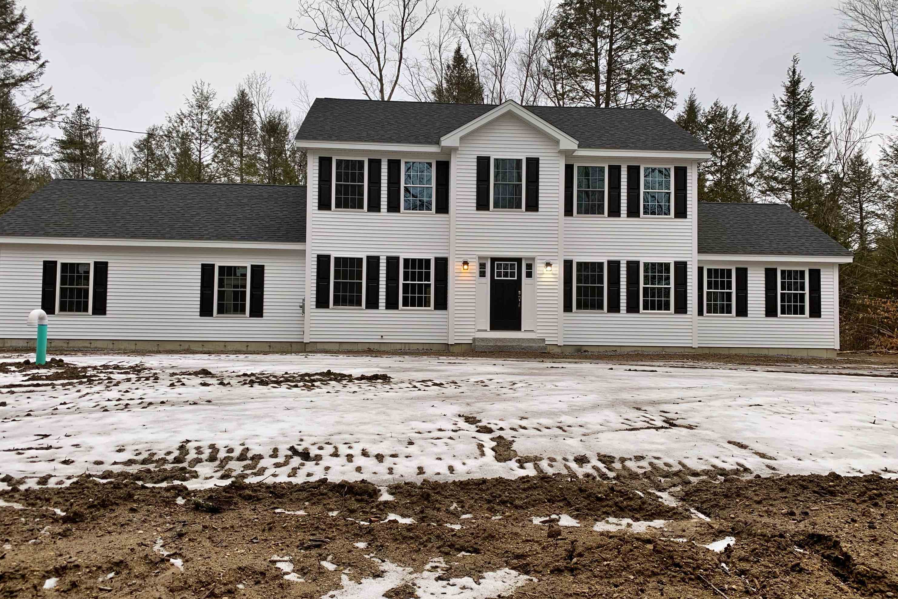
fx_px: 698
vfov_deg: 46.4
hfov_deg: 65.5
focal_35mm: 28
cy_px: 300
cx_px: 441
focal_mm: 4.25
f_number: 1.8
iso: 25
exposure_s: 1/122
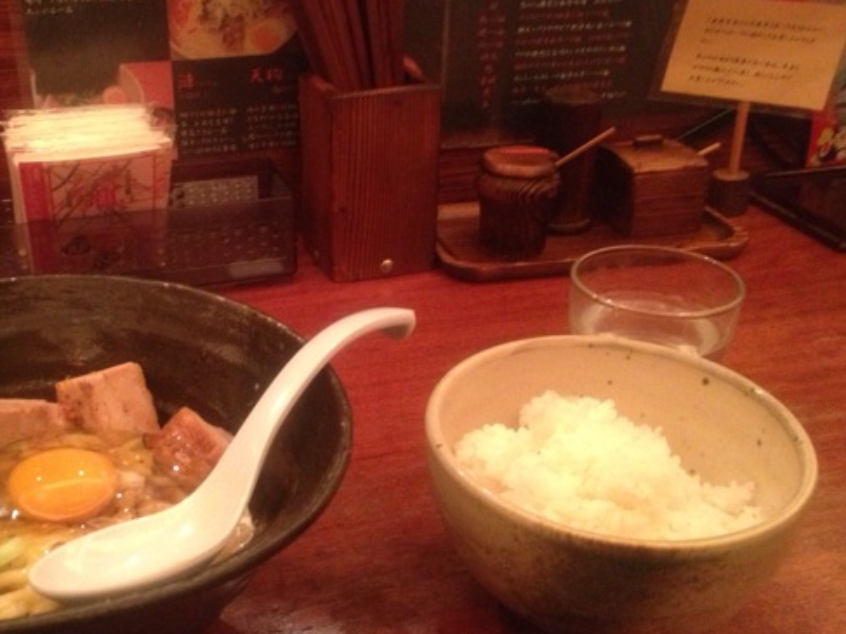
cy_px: 311
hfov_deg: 40.9
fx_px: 1124
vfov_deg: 31.5
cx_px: 301
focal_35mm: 46
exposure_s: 1/15
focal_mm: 4.28
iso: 500
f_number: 2.4
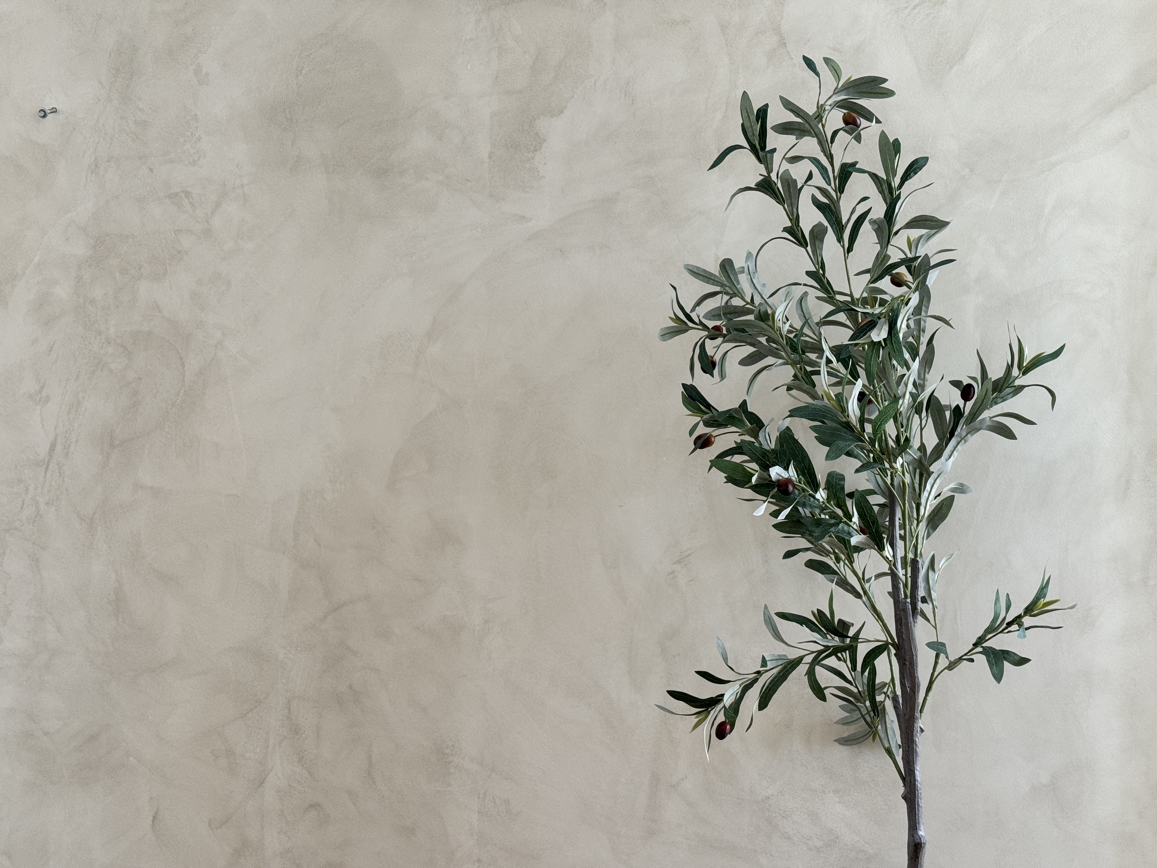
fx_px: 1604
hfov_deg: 39.7
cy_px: 434
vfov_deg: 30.3
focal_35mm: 48
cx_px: 578
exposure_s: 1/50
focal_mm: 6.76
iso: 100
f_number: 1.78
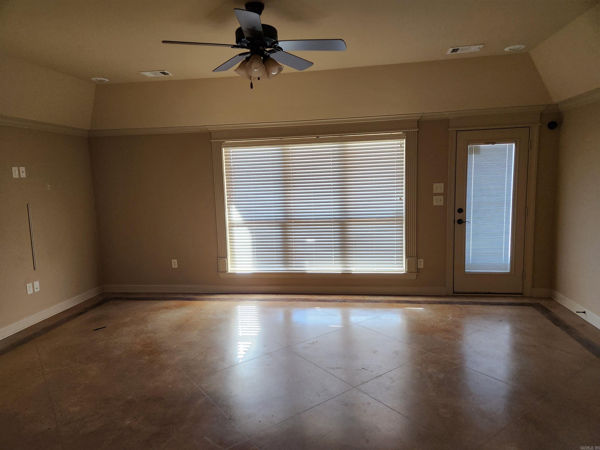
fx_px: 399
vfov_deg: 58.9
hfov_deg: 73.9
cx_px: 300
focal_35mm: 23
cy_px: 225
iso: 500
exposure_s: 1/120
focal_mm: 5.4
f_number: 1.8
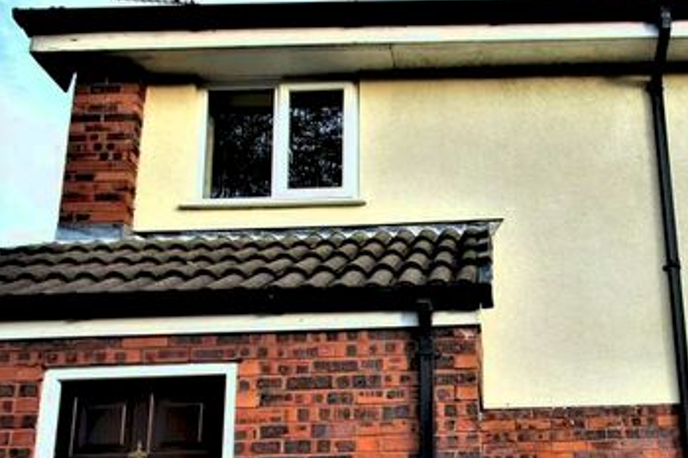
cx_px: 529
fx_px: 573
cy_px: 430
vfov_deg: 39.7
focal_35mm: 30
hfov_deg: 58.2
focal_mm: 10
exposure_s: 1/100
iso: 100
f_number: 6.3
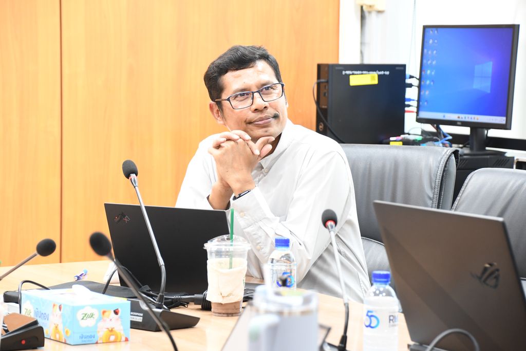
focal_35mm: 157
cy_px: 176
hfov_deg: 13.1
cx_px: 263
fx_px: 2294
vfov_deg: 8.7
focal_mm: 105
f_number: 7.1
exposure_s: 1/25
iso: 1600
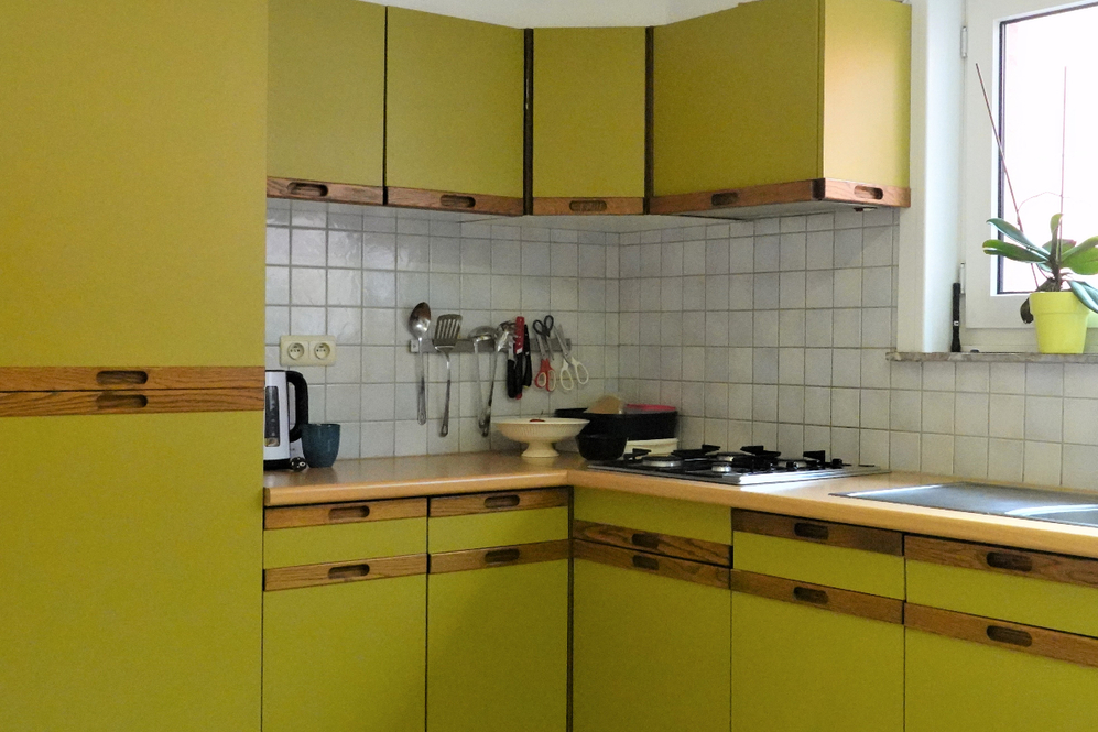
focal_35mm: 46
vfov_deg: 29.2
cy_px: 347
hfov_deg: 42.3
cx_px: 711
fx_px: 1403
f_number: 4
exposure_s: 1/40
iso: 4000
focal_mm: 12.51
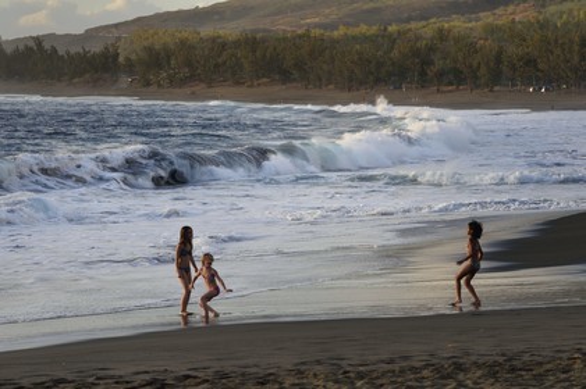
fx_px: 2196
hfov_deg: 15.2
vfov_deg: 10.1
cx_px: 293
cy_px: 194
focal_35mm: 135
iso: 400
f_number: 11
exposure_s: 1/250
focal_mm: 135
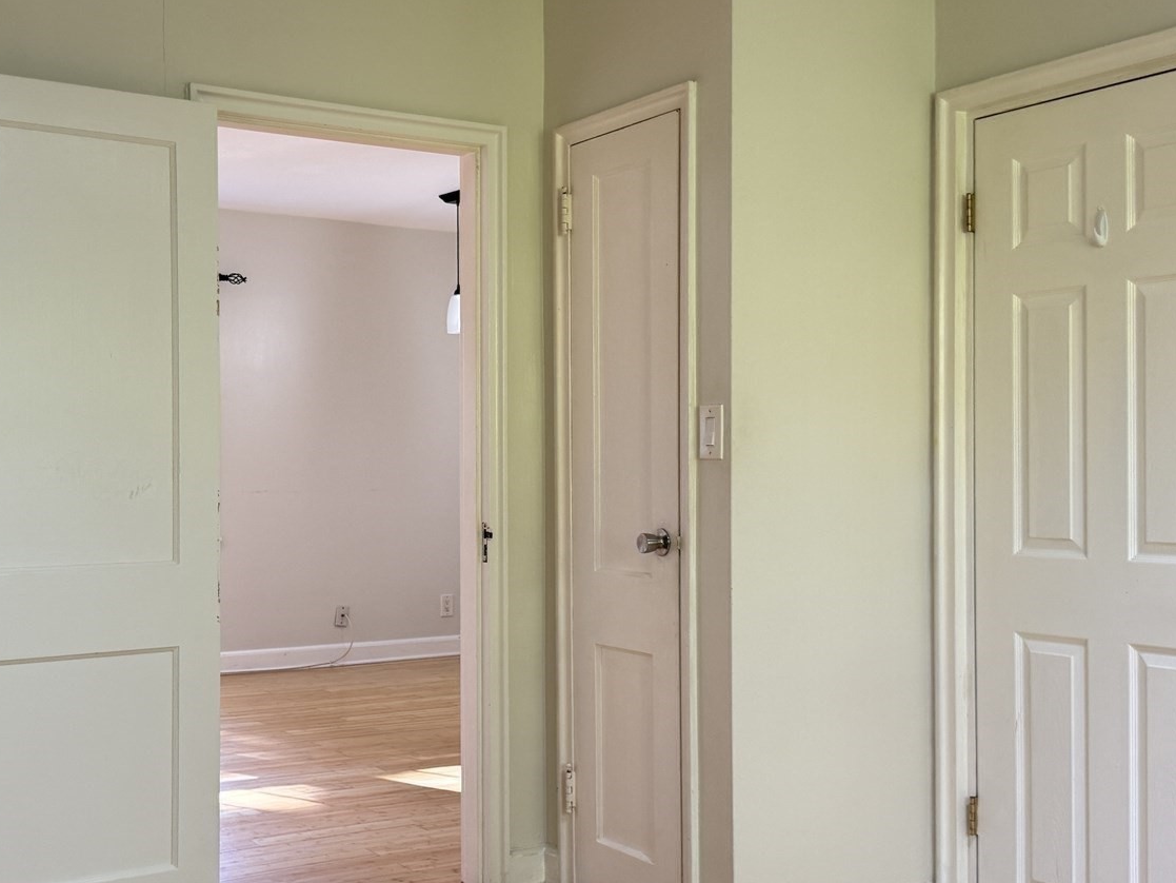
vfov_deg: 32.9
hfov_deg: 42.7
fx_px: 1495
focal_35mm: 44
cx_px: 473
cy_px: 462
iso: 160
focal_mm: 6.76
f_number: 1.78
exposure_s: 1/120
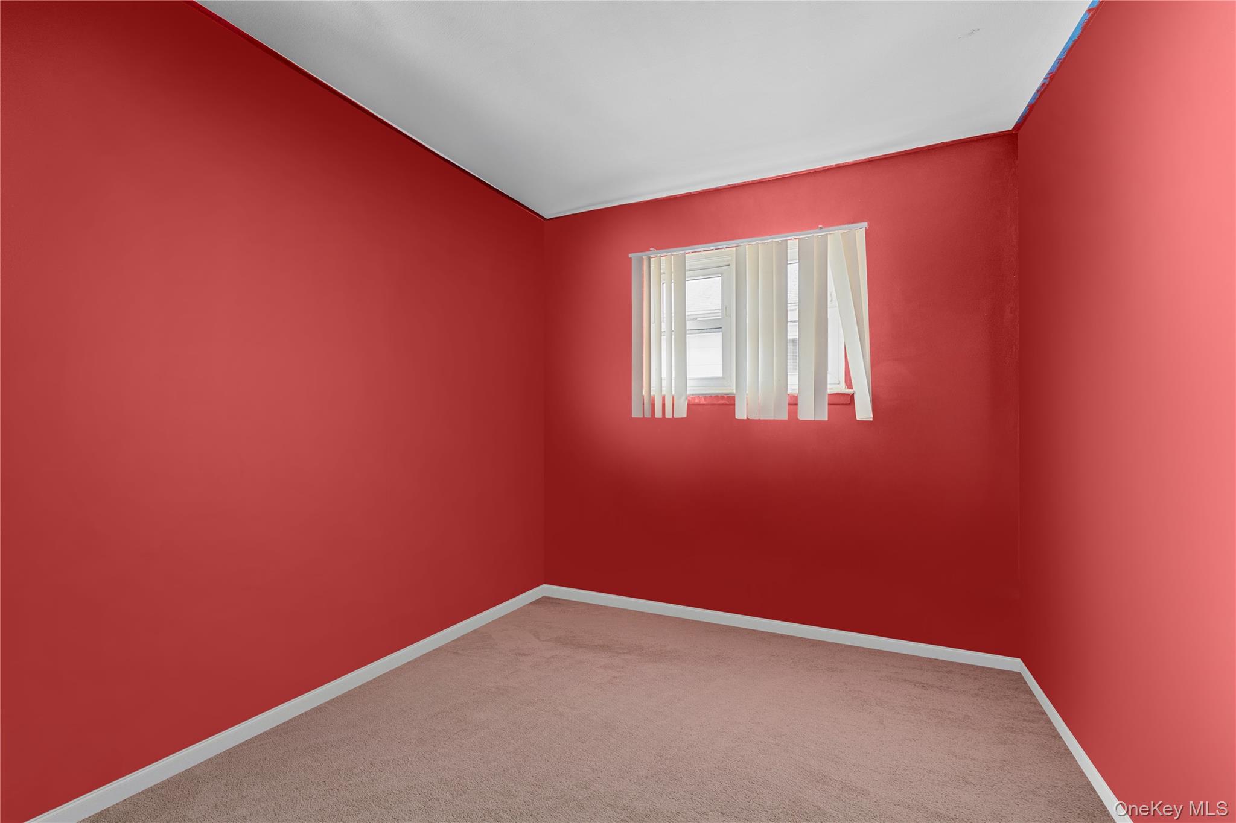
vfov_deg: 81.2
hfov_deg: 104.3
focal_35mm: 14
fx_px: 481
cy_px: 412
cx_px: 618
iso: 400
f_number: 10
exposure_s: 1/2.5
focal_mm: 14
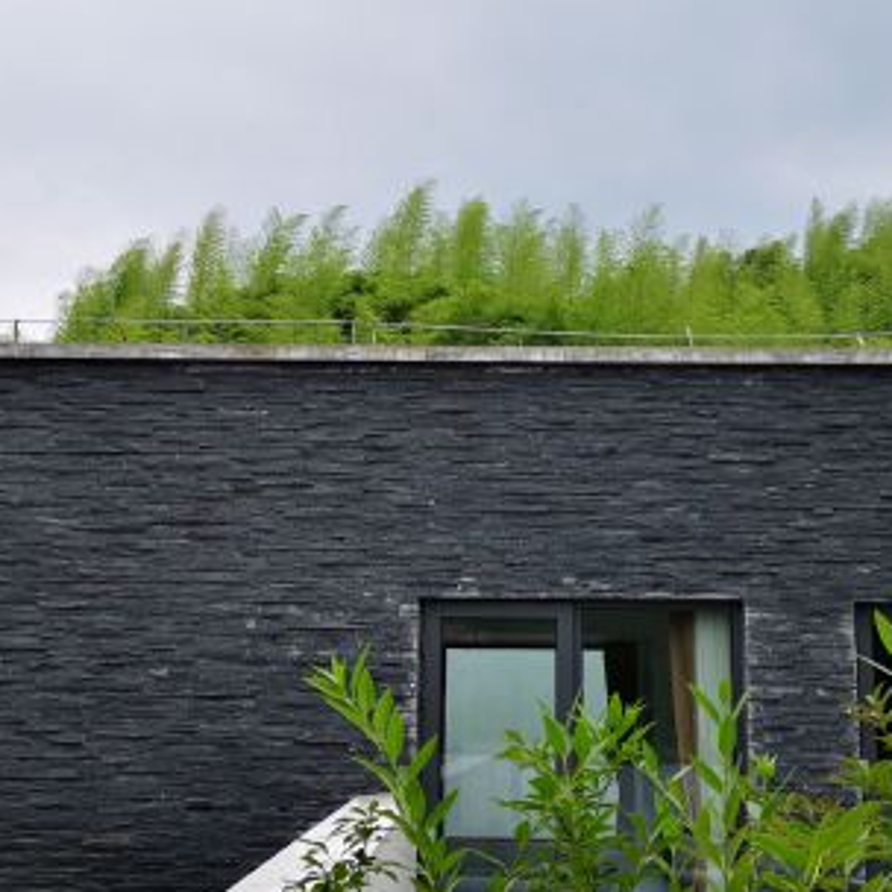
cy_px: 409
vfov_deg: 31.1
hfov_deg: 31.1
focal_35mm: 55
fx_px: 1603
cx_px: 452
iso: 50
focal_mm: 3.95
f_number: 1.8
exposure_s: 1/1111
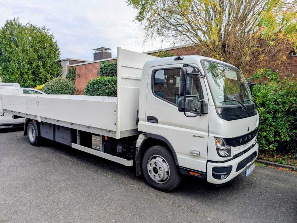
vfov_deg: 56.9
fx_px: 206
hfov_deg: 71.5
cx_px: 148
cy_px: 112
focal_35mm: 24
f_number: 1.68
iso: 23
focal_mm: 6.9
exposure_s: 1/292
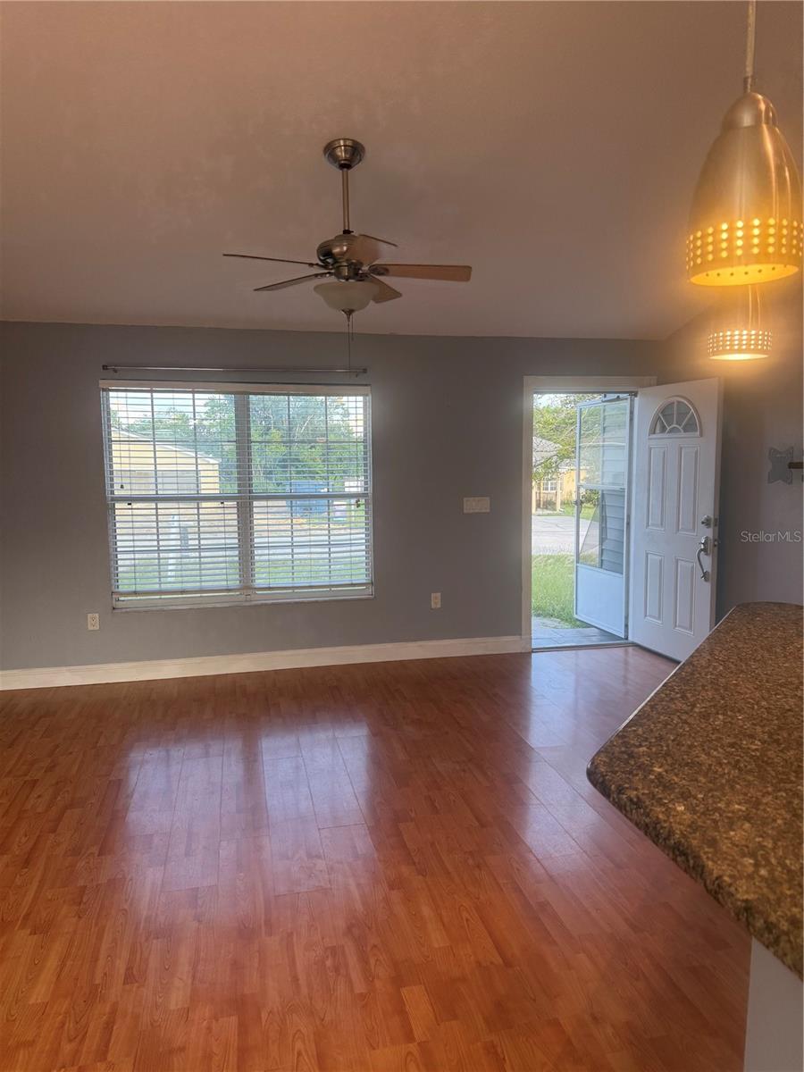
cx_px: 402
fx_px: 743
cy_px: 536
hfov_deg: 56.8
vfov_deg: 71.6
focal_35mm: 24
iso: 125
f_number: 1.78
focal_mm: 6.76
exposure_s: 1/237
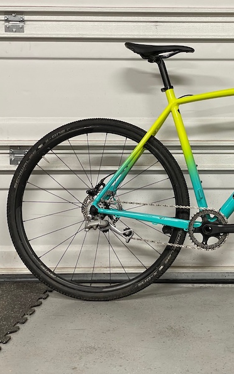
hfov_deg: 17.2
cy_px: 186
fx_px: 756
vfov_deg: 27.9
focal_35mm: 74
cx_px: 234
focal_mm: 6
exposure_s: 1/60
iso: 125
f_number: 2
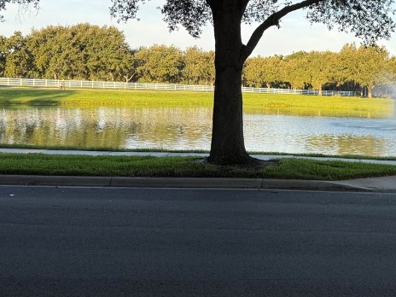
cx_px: 356
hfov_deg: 34.2
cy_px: 116
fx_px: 606
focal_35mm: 53
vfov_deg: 27.5
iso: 100
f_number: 1.78
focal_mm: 6.76
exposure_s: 1/1091
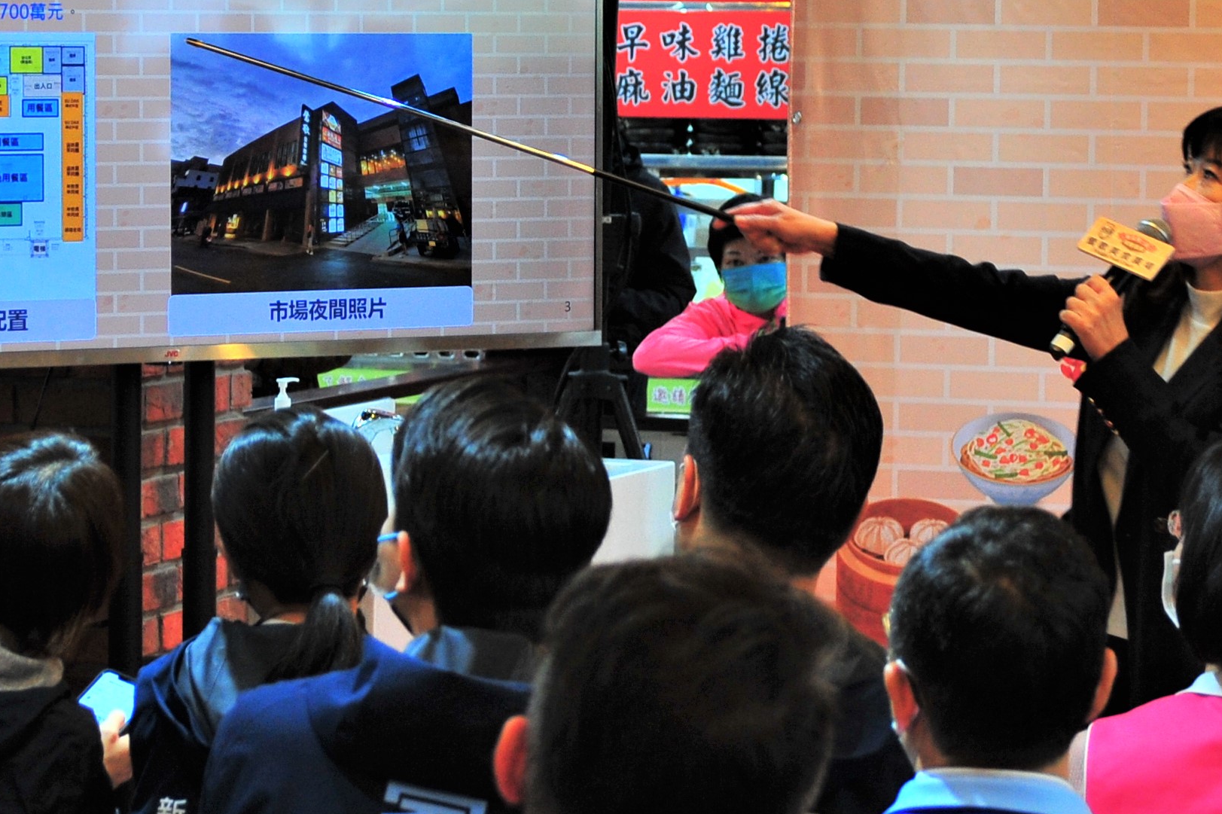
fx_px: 3122
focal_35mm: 92
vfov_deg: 14.8
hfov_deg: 22.1
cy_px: 334
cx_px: 722
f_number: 5
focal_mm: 52
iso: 1250
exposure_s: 1/125
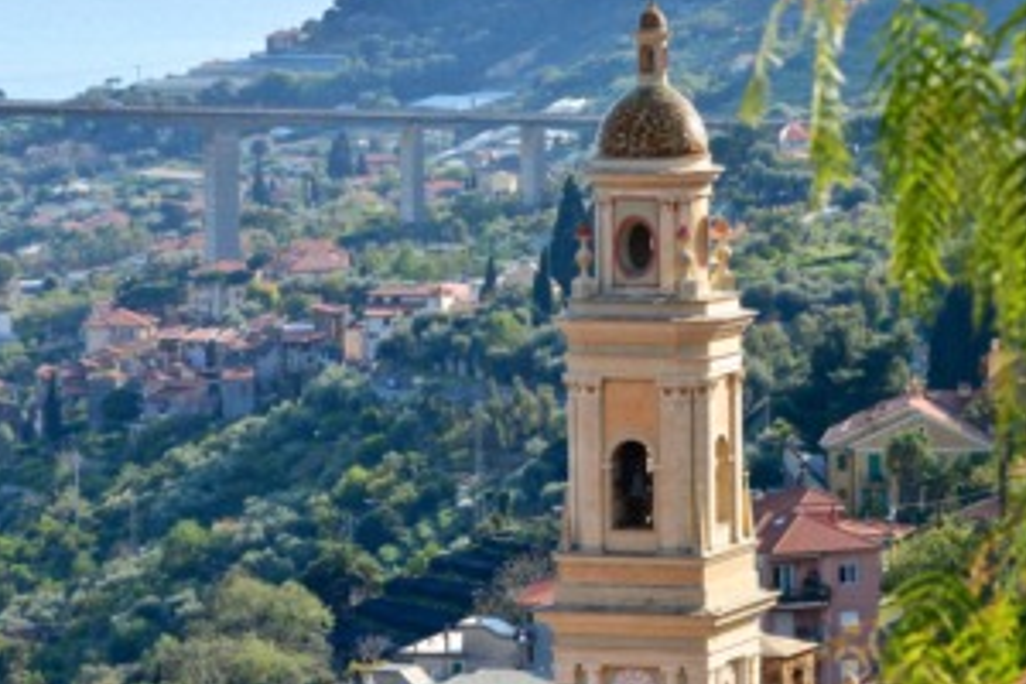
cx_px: 681
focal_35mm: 235
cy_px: 351
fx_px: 6697
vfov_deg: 5.8
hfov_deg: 8.8
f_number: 16
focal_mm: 110
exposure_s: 1/320
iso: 800
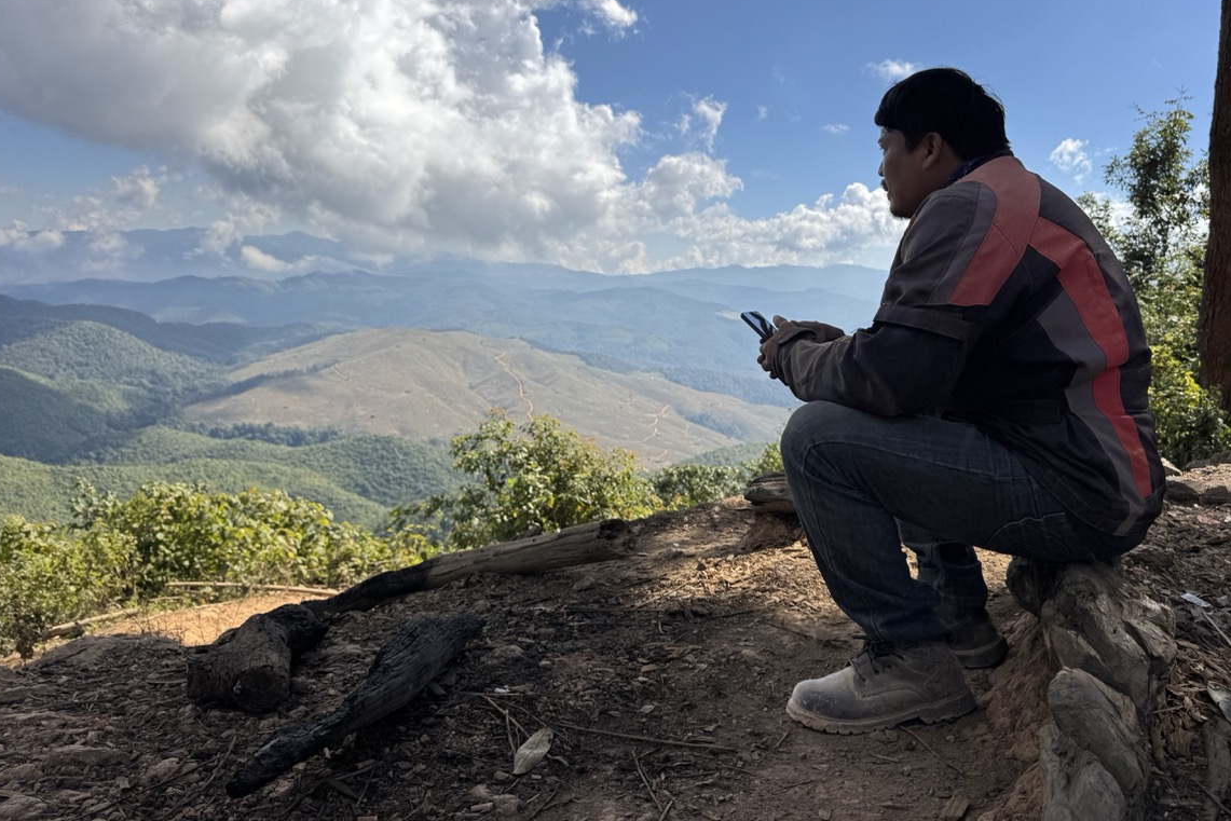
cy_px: 338
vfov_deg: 46.2
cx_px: 681
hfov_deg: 65.3
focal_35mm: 28
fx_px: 957
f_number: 1.78
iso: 80
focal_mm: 6.76
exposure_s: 1/7937
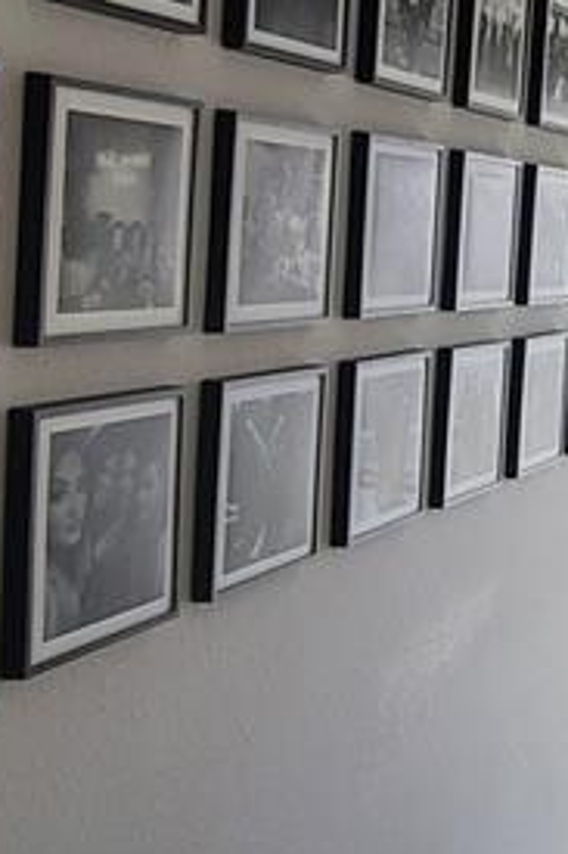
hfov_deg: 18.3
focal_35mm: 59
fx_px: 1398
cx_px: 1006
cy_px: 295
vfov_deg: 33.7
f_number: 2.2
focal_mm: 2.2
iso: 125
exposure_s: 1/60
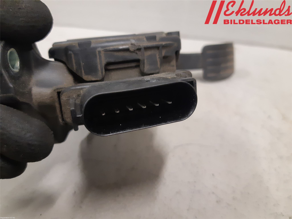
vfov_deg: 53.1
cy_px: 110
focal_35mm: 26
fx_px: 219
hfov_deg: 67.3
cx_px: 146
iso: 250
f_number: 1.7
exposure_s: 1/50
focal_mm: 3.93
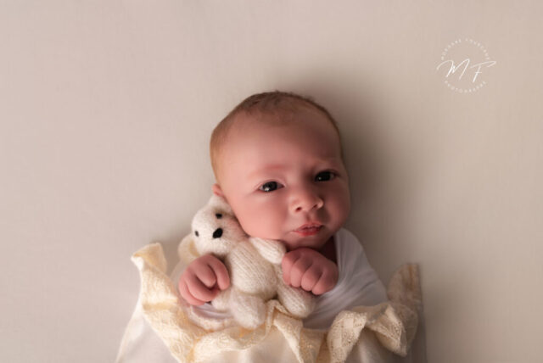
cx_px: 272
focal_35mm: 35
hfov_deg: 54.4
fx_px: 528
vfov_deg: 37.9
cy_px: 182
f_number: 4
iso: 100
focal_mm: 35
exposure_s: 1/160
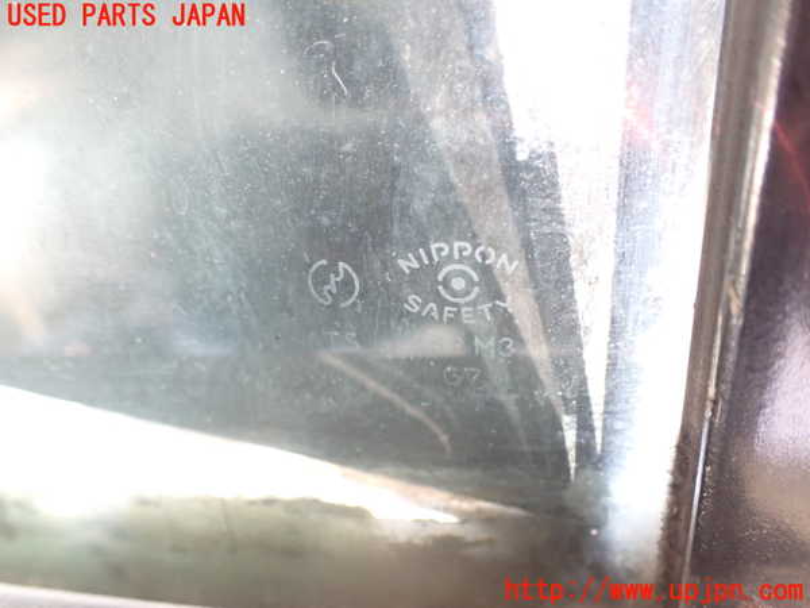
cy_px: 304
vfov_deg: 46.8
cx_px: 405
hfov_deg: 60.0
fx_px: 702
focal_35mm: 30
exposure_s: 1/60
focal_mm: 5.4
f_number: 2.3
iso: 800
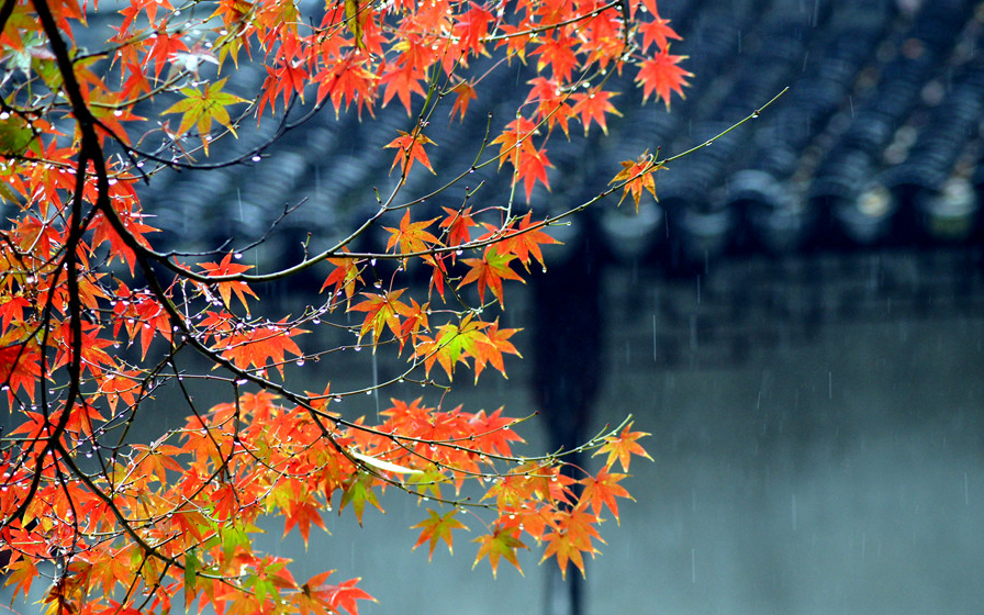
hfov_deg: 15.1
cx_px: 492
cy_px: 322
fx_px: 3701
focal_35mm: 138
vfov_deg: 9.5
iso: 800
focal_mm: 90
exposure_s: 1/160
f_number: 4
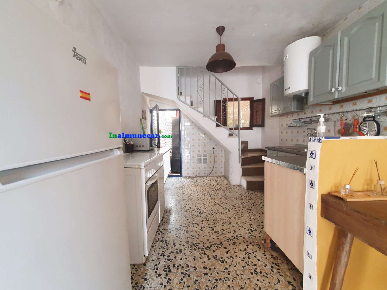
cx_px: 194
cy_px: 145
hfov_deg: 106.2
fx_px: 145
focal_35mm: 13
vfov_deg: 89.9
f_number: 2.2
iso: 250
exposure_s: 1/50
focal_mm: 1.8
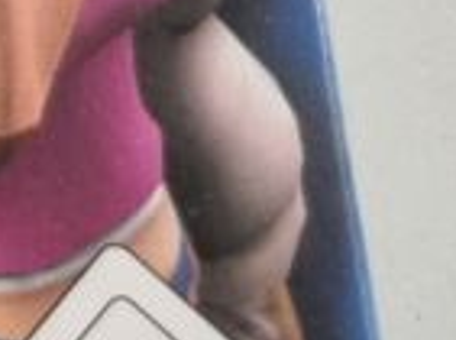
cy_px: -304
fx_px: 2431
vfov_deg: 7.7
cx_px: -886
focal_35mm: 185
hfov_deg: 8.9
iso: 250
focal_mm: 5.4
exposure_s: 1/100
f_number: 1.8
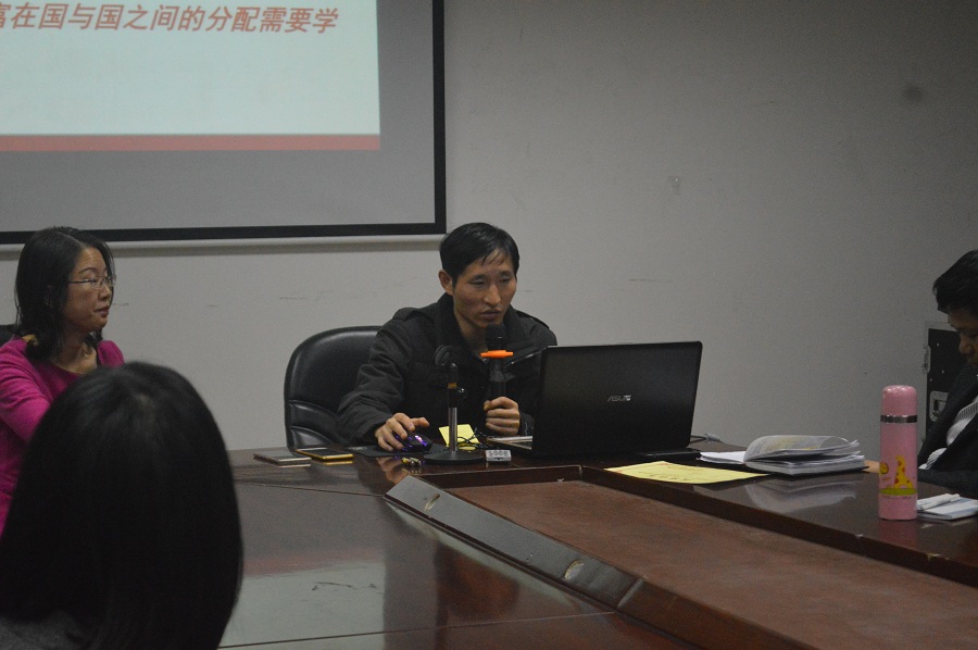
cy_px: 325
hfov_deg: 24.6
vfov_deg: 16.5
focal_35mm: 82
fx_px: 2239
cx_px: 489
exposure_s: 1/100
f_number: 5.6
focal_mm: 55
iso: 3200
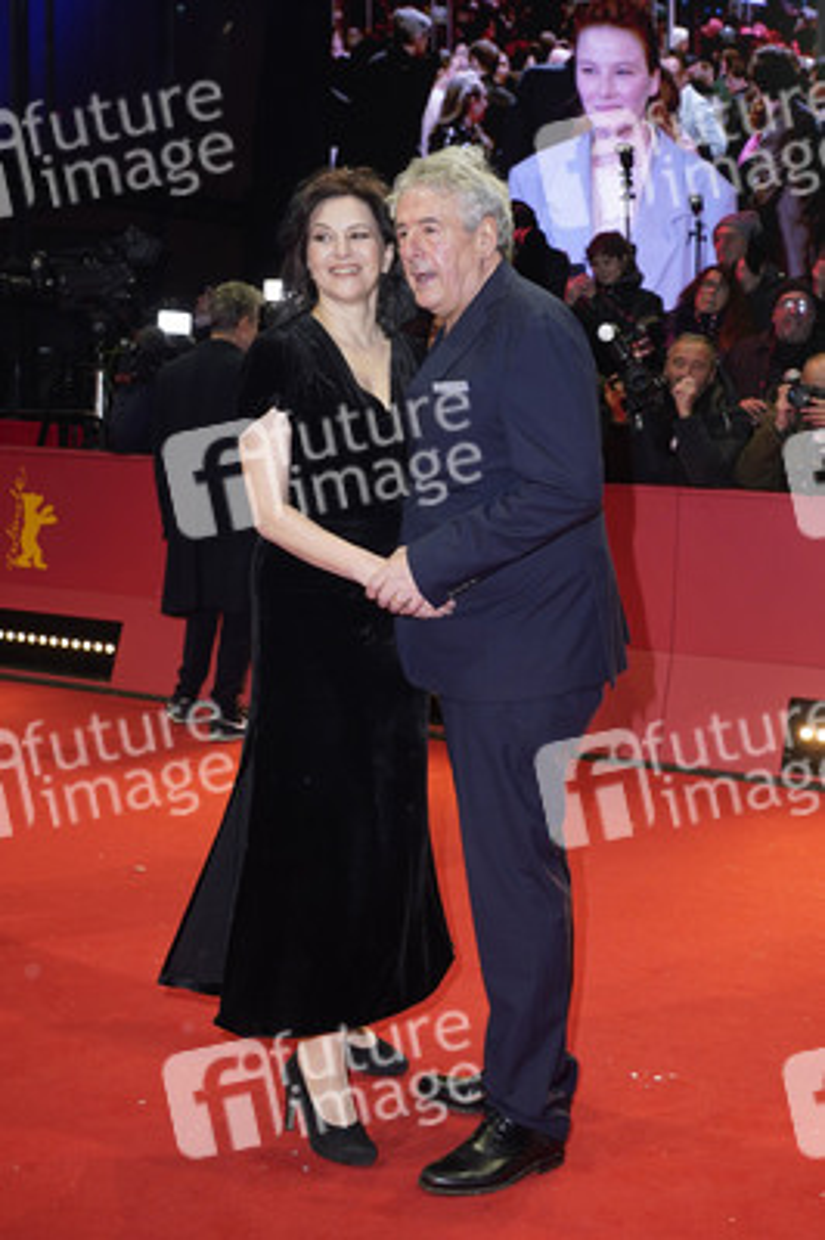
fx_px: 1377
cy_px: 620
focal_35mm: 40
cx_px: 412
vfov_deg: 48.5
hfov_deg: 33.3
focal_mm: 40
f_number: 5.6
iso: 800
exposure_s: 1/160
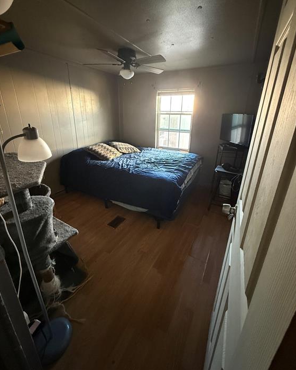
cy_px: 168
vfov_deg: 96.5
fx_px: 164
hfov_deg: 84.0
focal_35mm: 15
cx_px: 149
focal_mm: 2.22
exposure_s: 1/60
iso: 1000
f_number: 2.2
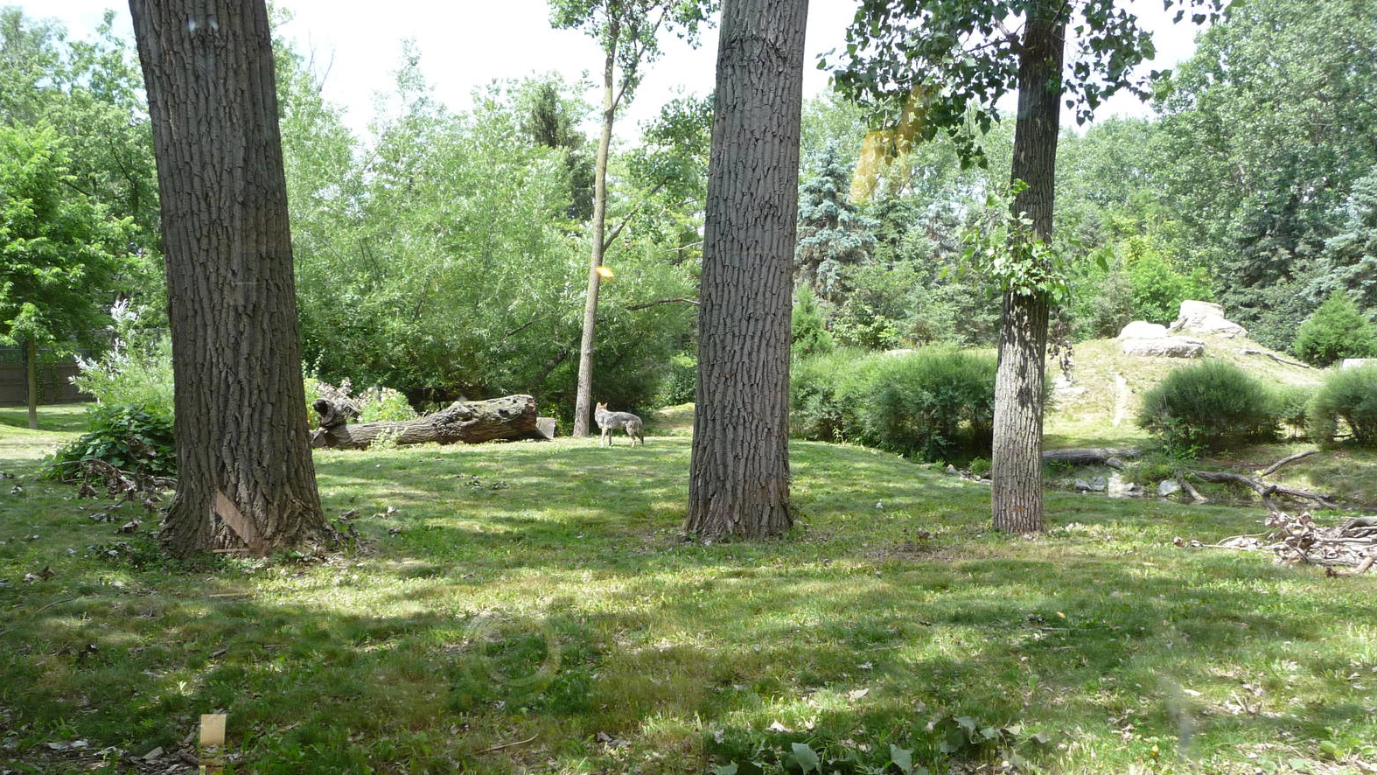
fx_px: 1132
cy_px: 511
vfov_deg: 37.4
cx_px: 688
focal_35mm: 31
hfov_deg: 62.6
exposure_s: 1/30
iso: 125
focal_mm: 4.7
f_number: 3.3
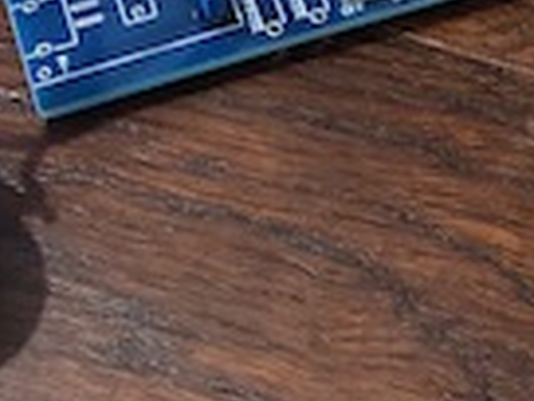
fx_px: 2036
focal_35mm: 132
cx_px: 267
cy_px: -413
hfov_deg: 14.9
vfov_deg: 10.3
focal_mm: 4
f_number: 1.8
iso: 80
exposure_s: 1/6
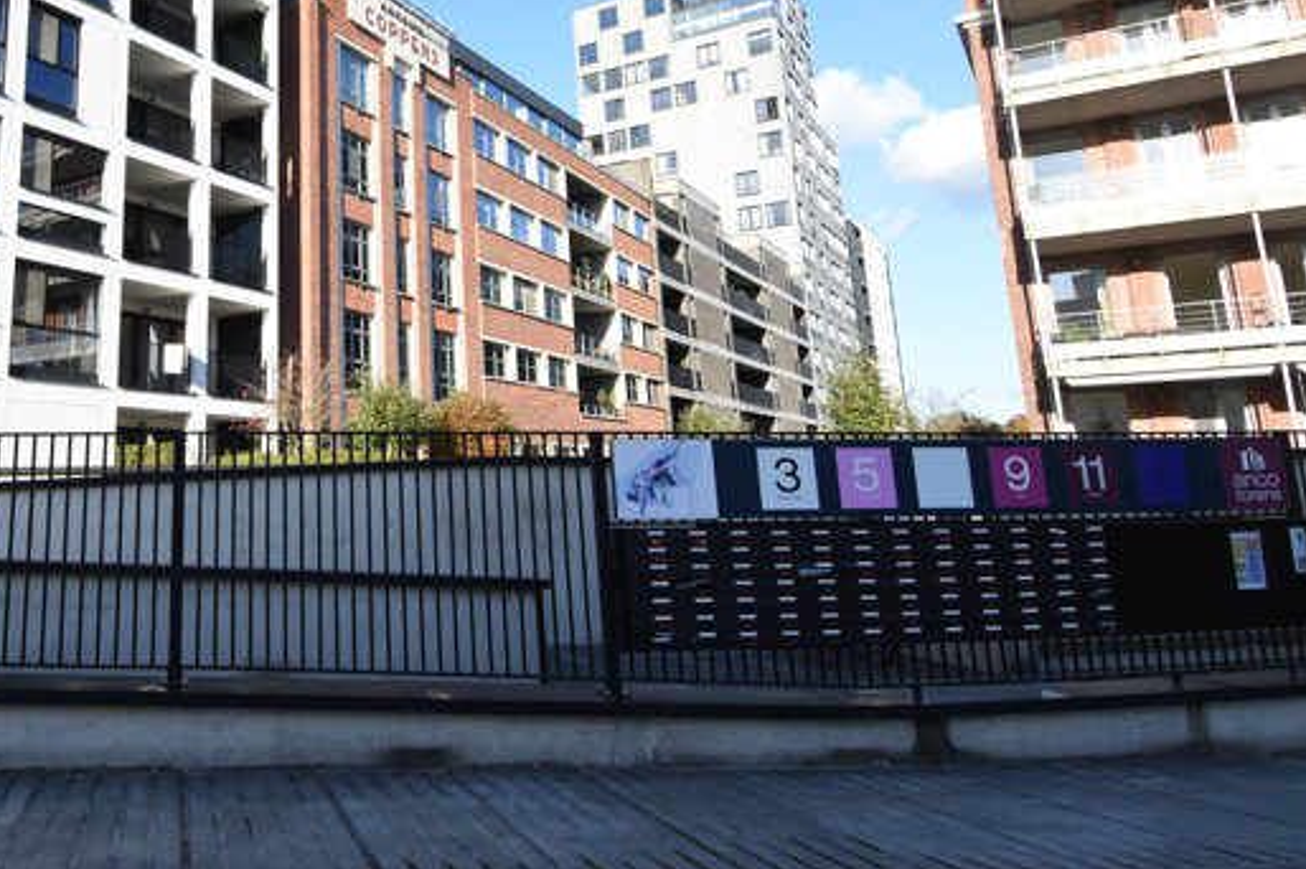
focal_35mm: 28
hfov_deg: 61.4
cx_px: 310
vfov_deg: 45.2
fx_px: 1015
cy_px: 249
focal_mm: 12
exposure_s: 1/1250
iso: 800
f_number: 7.1
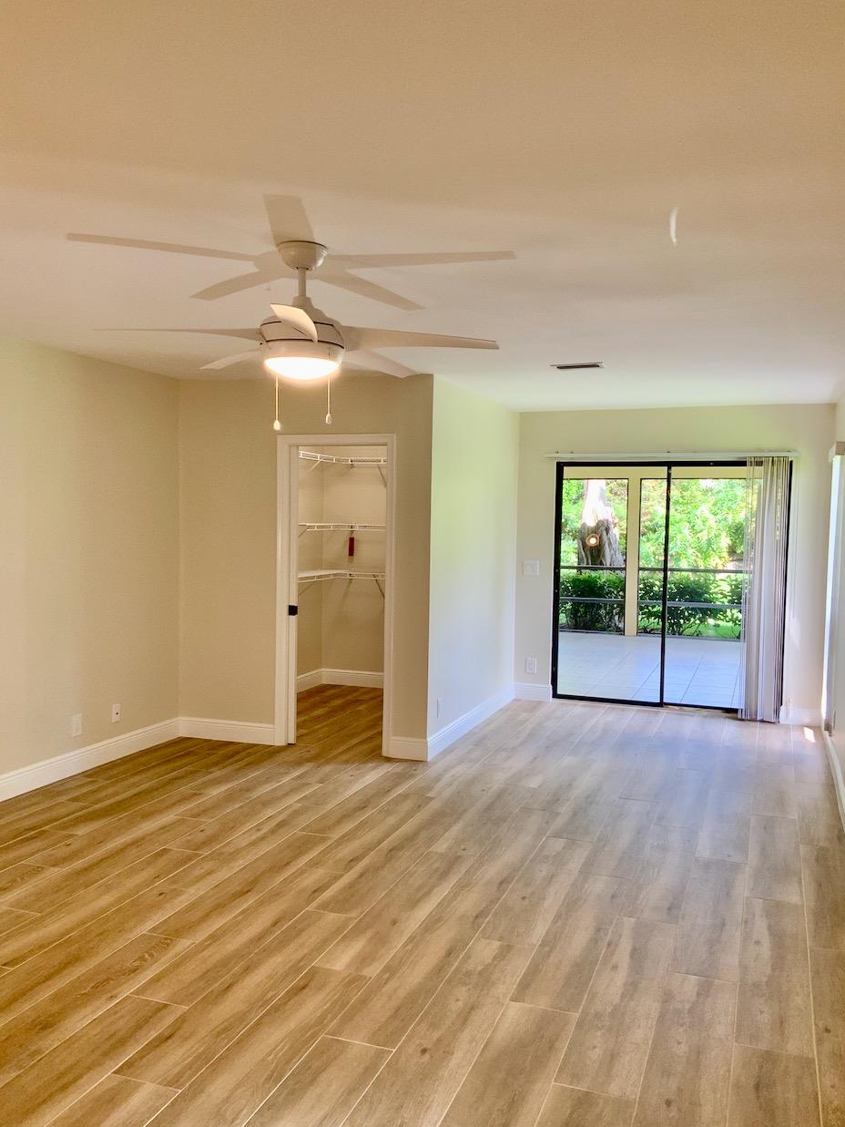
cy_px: 579
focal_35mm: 30
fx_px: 976
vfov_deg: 59.9
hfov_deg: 46.8
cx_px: 430
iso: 40
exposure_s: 1/60
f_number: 1.8
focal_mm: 3
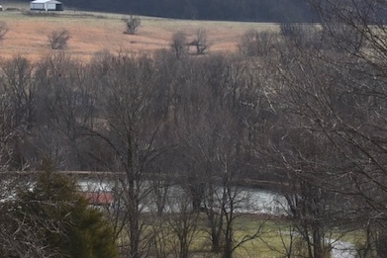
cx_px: -12
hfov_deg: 10.2
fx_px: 2151
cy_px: 109
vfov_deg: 6.9
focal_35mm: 200
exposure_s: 1/640
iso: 500
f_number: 13
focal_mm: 34
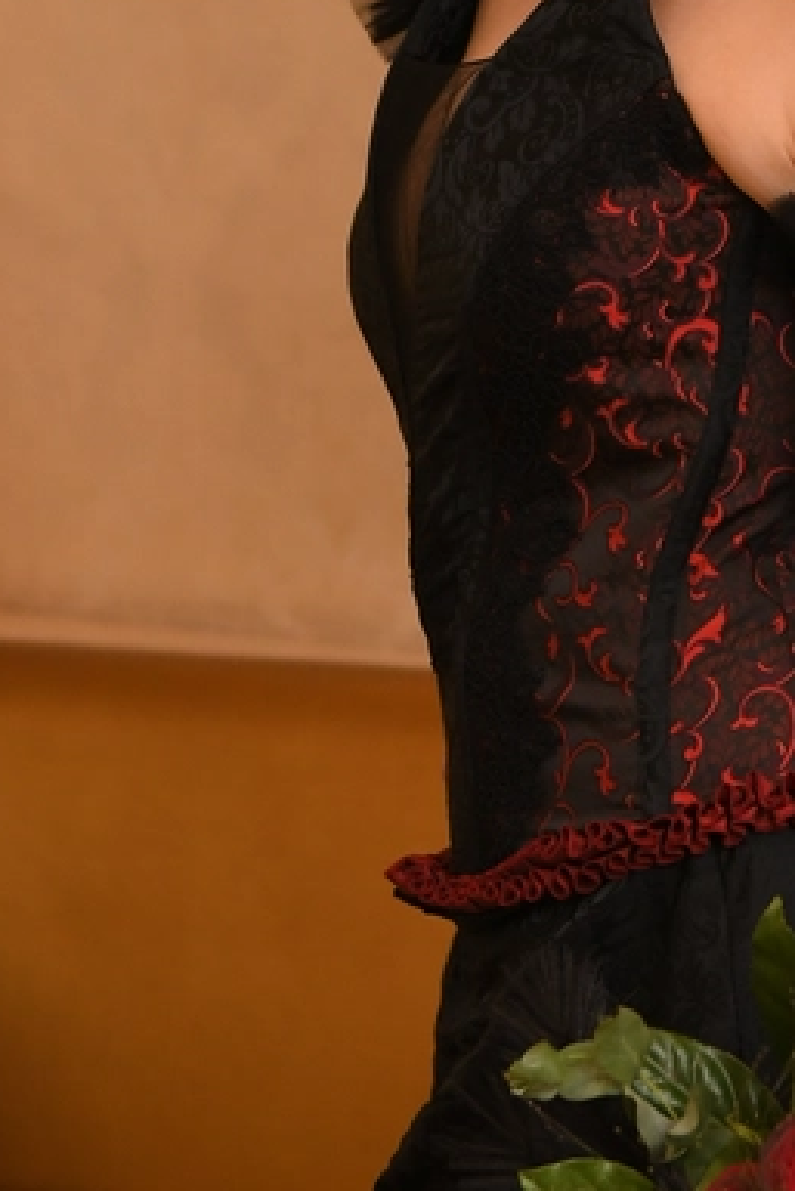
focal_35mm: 148
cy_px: -127
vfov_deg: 13.6
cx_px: 1111
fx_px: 4898
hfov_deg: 9.1
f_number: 2.8
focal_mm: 38
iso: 800
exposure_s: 1/250
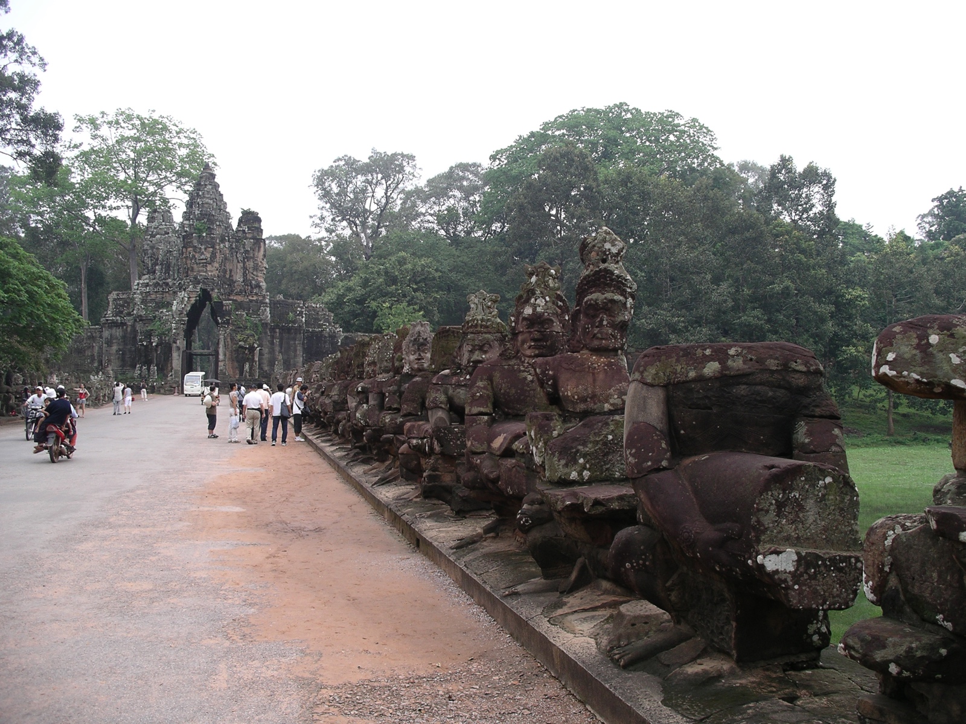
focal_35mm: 37
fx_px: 1033
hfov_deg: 50.1
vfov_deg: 38.7
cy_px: 362
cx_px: 483
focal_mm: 7.8
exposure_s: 1/200
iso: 64
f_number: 3.2
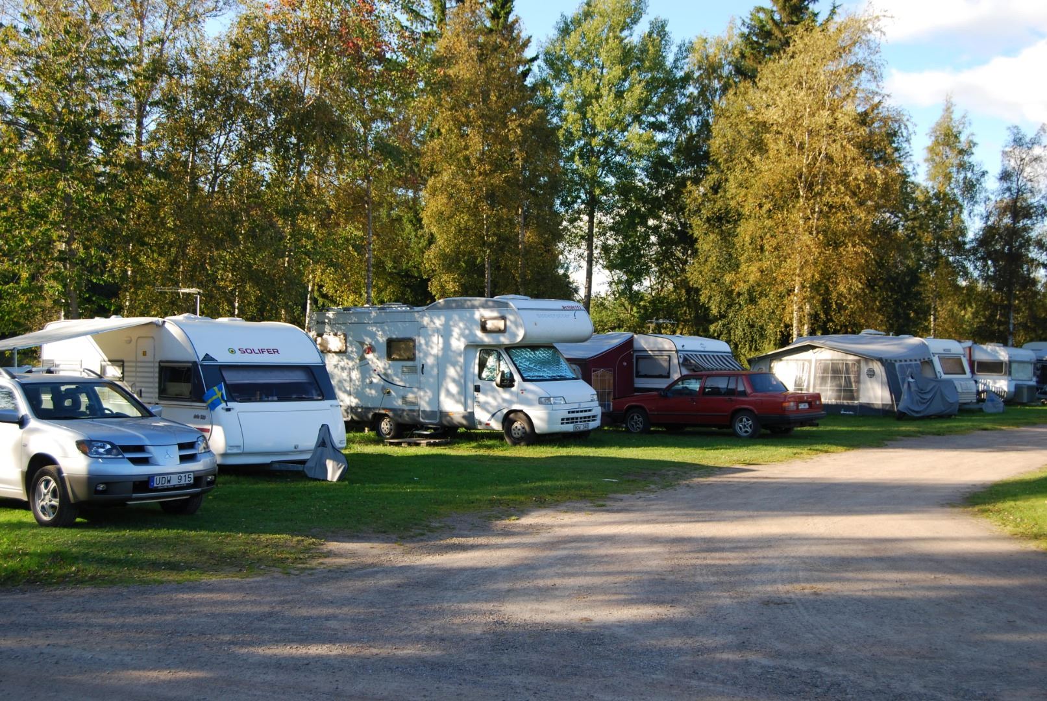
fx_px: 1136
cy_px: 350
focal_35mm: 39
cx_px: 524
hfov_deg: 49.5
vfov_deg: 34.3
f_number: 5
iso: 100
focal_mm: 26
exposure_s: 1/125
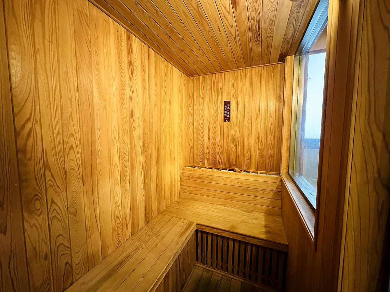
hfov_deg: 102.1
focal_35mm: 14
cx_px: 195
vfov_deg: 85.7
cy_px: 146
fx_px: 158
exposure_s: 1/40
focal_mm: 2.22
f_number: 2.2
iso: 1000
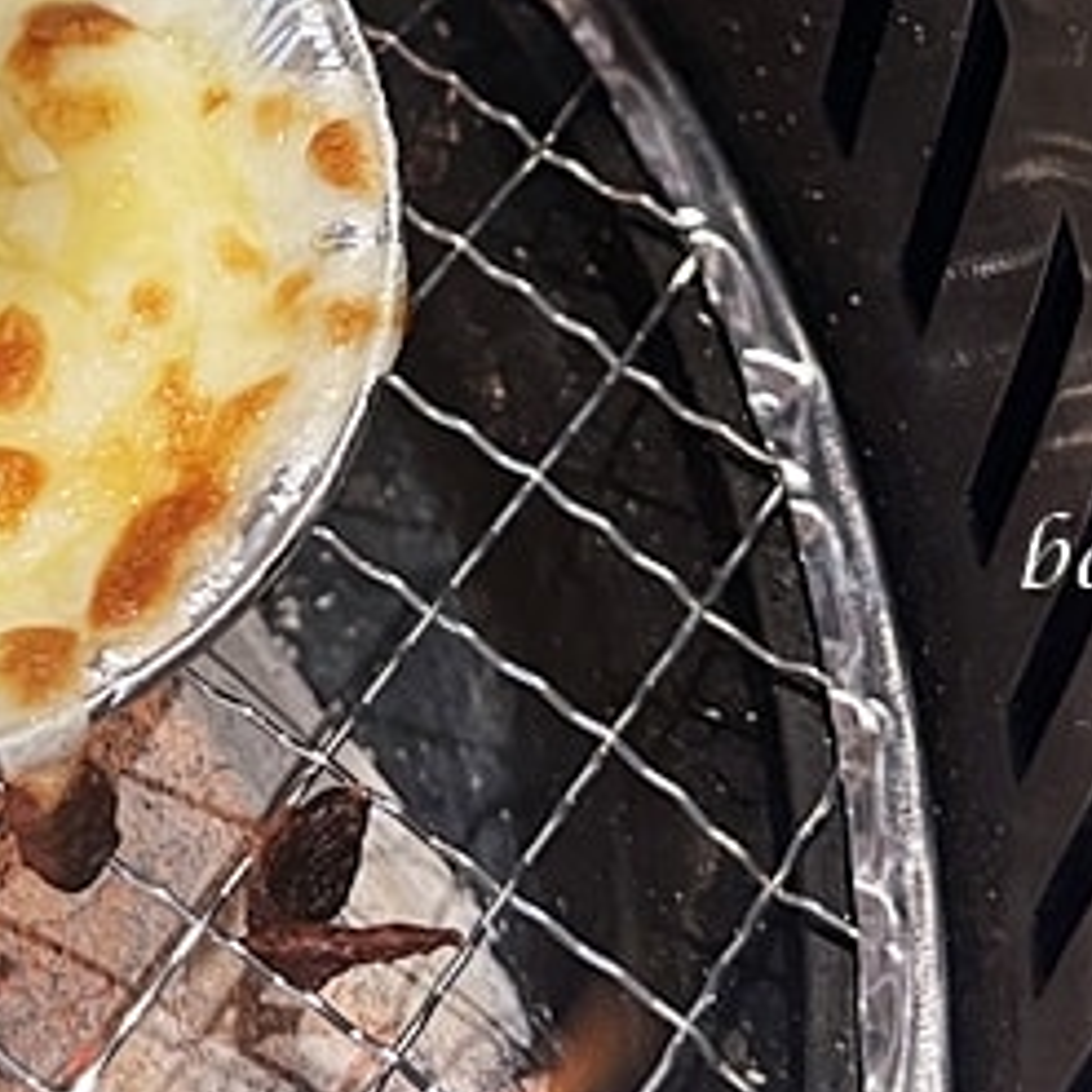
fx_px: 3319
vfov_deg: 17.7
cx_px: -128
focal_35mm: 93
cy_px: -256
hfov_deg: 18.0
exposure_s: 1/60
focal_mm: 5.1
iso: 200
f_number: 1.6
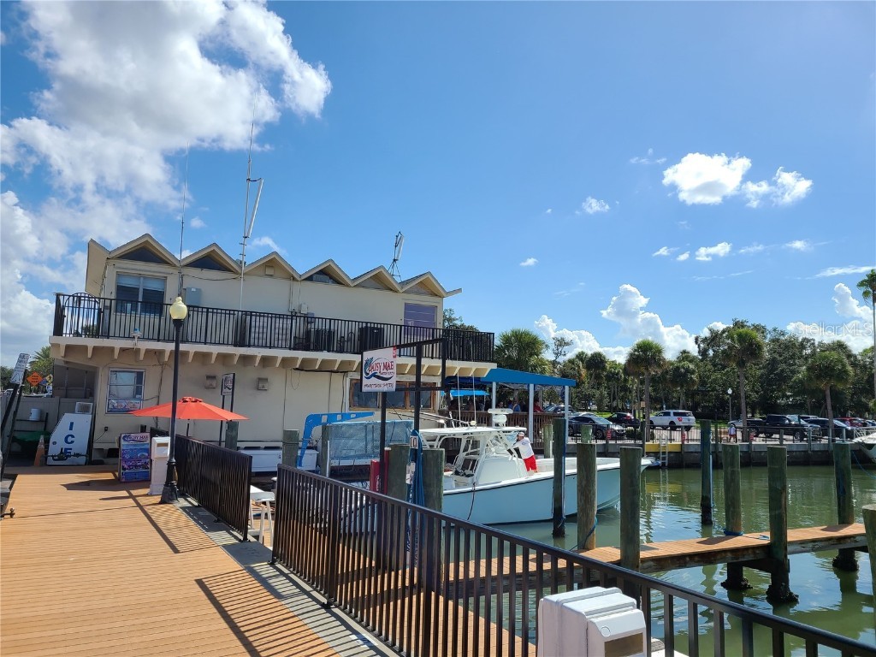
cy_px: 328
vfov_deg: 53.1
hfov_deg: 67.3
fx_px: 658
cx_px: 438
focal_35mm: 26
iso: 40
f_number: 1.8
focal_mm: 5.4
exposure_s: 1/2993
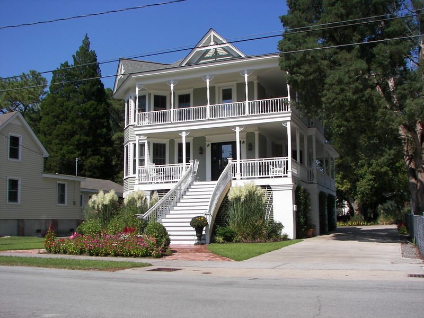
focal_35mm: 36
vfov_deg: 39.7
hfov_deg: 51.4
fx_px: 441
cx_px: 212
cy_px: 159
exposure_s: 1/640
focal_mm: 6
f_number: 4
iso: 50
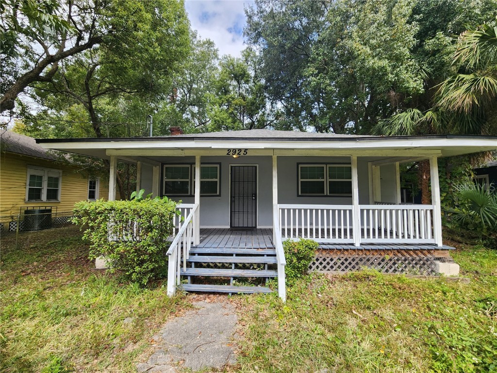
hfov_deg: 106.2
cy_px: 186
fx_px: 187
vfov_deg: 89.9
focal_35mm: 13
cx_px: 248
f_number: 2.2
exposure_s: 1/467
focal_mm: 2.2
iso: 50
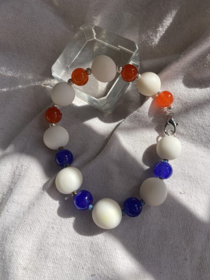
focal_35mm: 25
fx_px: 202
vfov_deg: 69.4
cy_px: 140
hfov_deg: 54.9
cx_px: 105
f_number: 1.8
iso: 32
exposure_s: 1/3497
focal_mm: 4.25
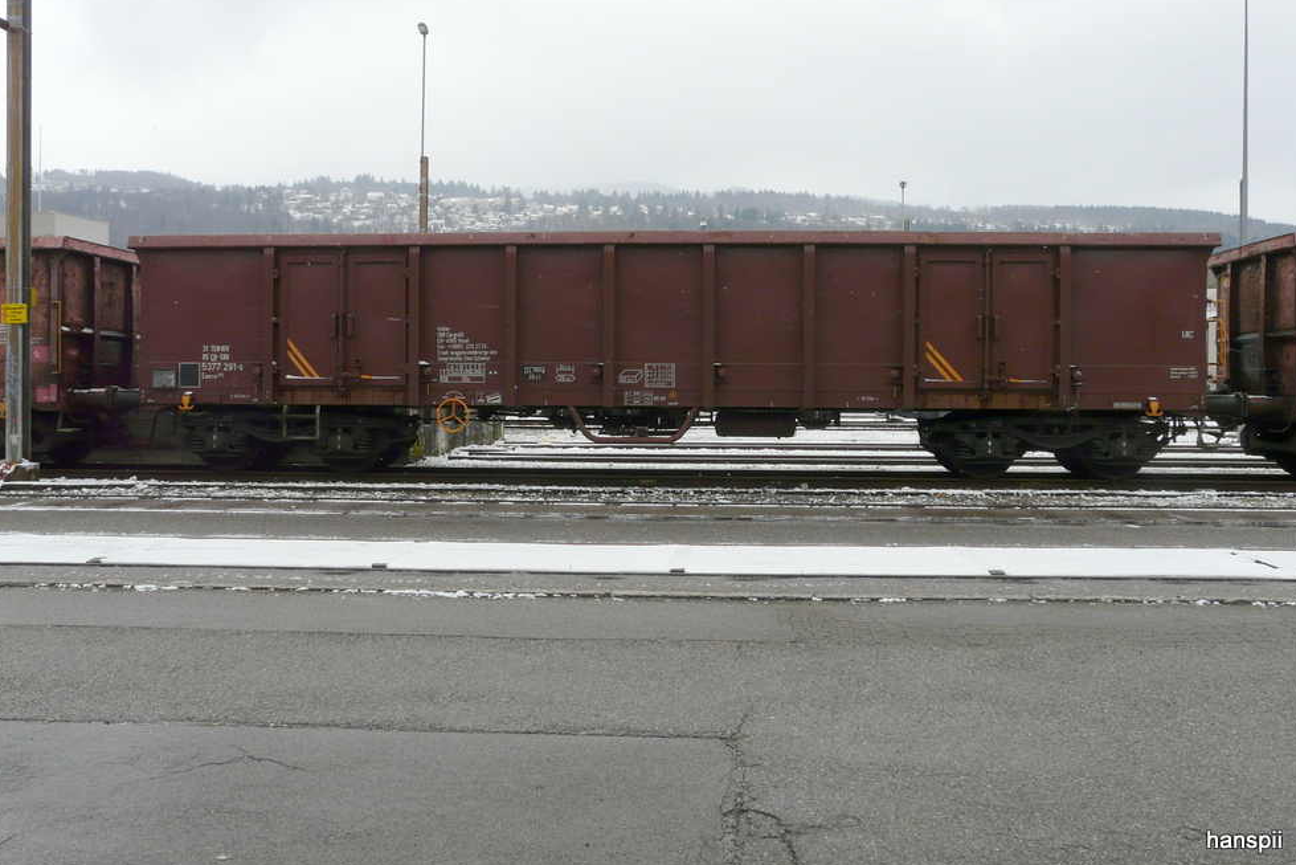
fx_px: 1224
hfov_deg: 55.8
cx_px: 653
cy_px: 383
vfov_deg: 38.8
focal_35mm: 34
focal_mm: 5.2
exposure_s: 1/160
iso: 100
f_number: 4
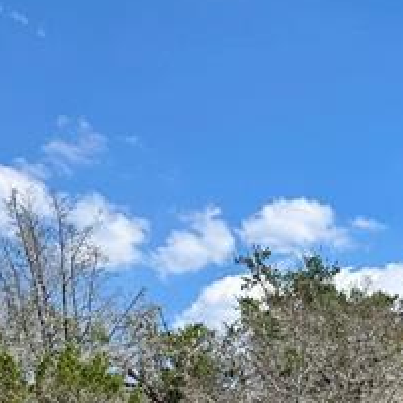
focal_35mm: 109
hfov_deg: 15.7
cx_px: 401
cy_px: 634
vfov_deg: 14.7
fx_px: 1436
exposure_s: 1/4016
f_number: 1.78
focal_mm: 6.86
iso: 80
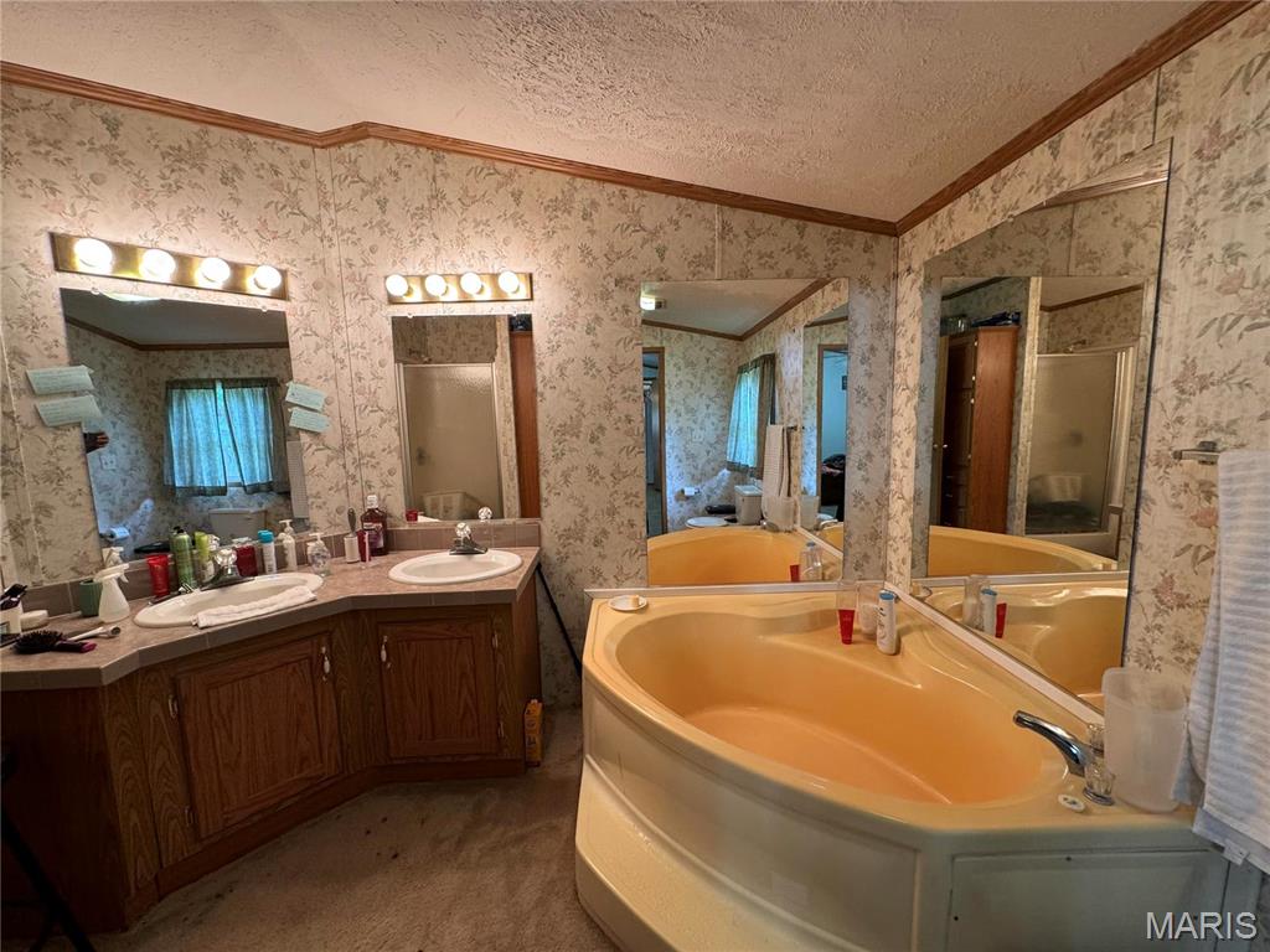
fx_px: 514
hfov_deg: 102.1
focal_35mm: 14
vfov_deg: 85.7
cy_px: 476
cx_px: 635
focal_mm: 2.22
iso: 200
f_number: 2.2
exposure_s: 1/60
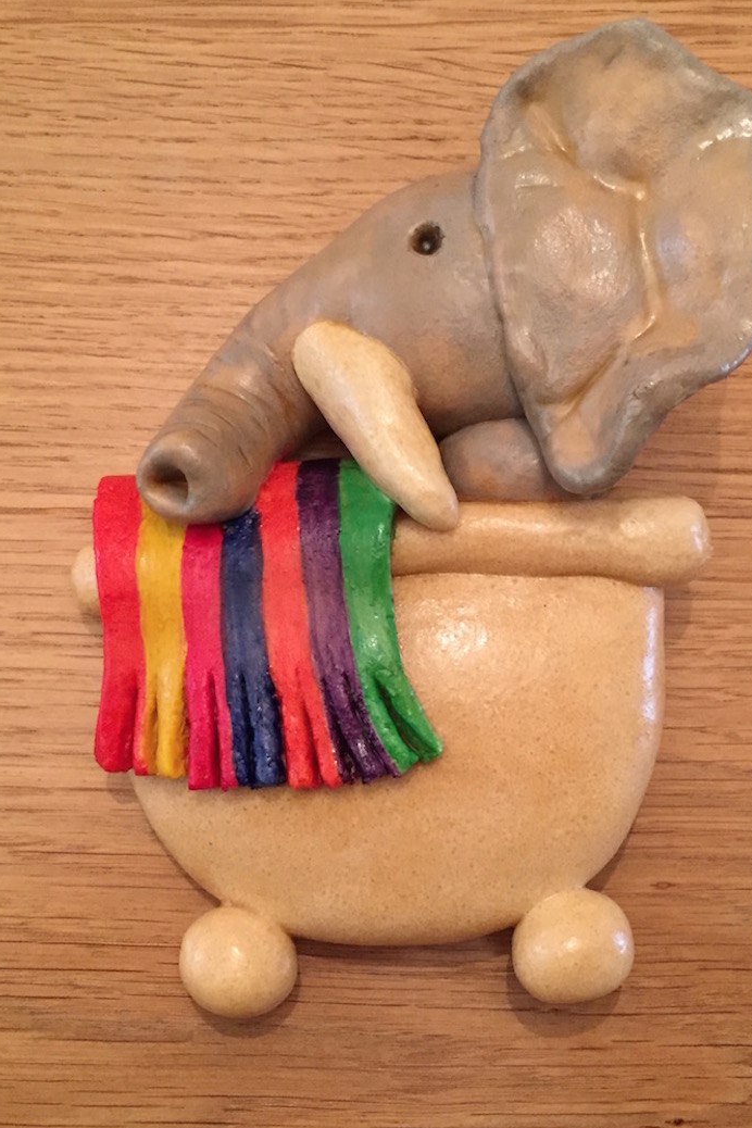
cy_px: 559
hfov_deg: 42.2
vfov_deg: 60.3
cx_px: 429
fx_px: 971
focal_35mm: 31
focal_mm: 4.15
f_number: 2.2
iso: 250
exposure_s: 1/20
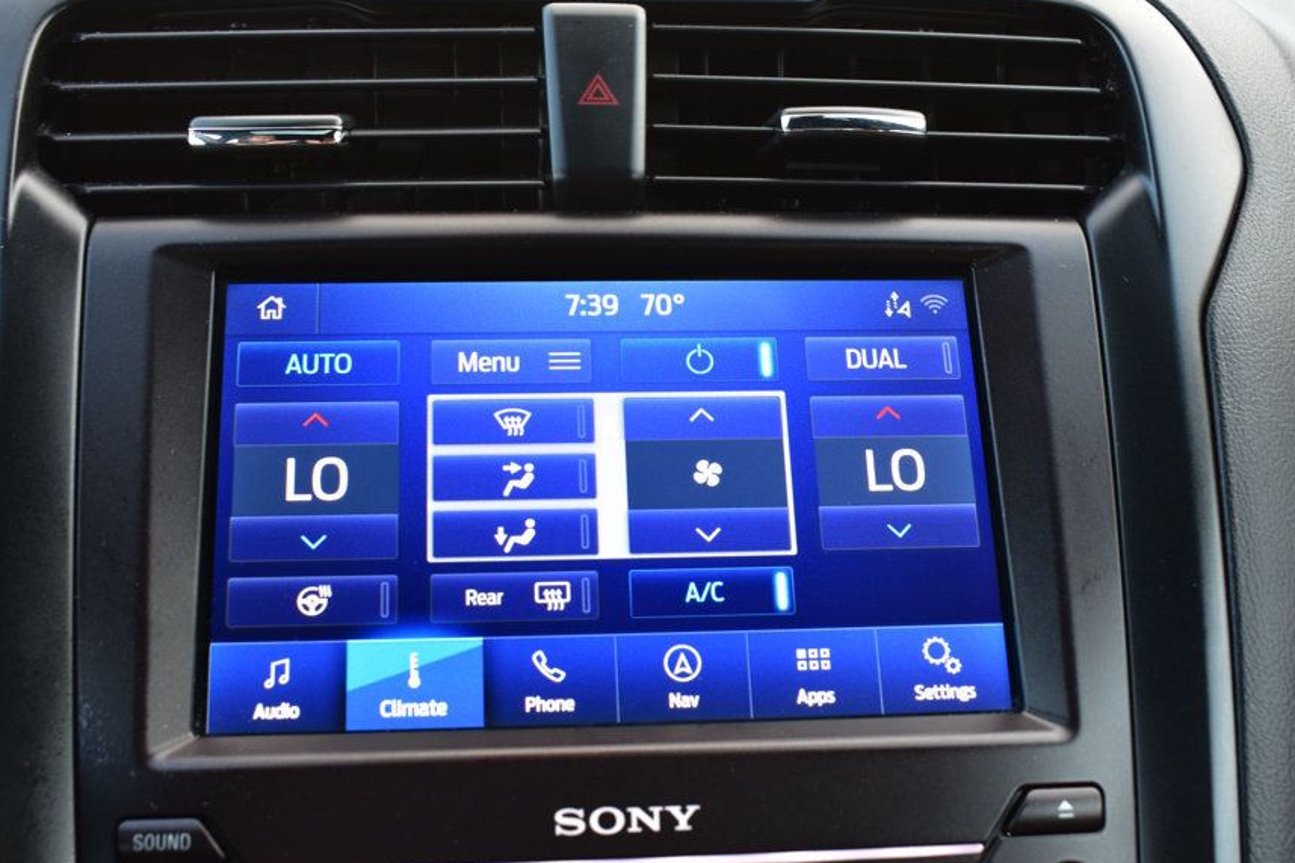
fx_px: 1546
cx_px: 663
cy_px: 487
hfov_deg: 45.4
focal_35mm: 43
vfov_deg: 31.1
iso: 400
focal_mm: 24
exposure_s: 1/15
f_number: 6.3
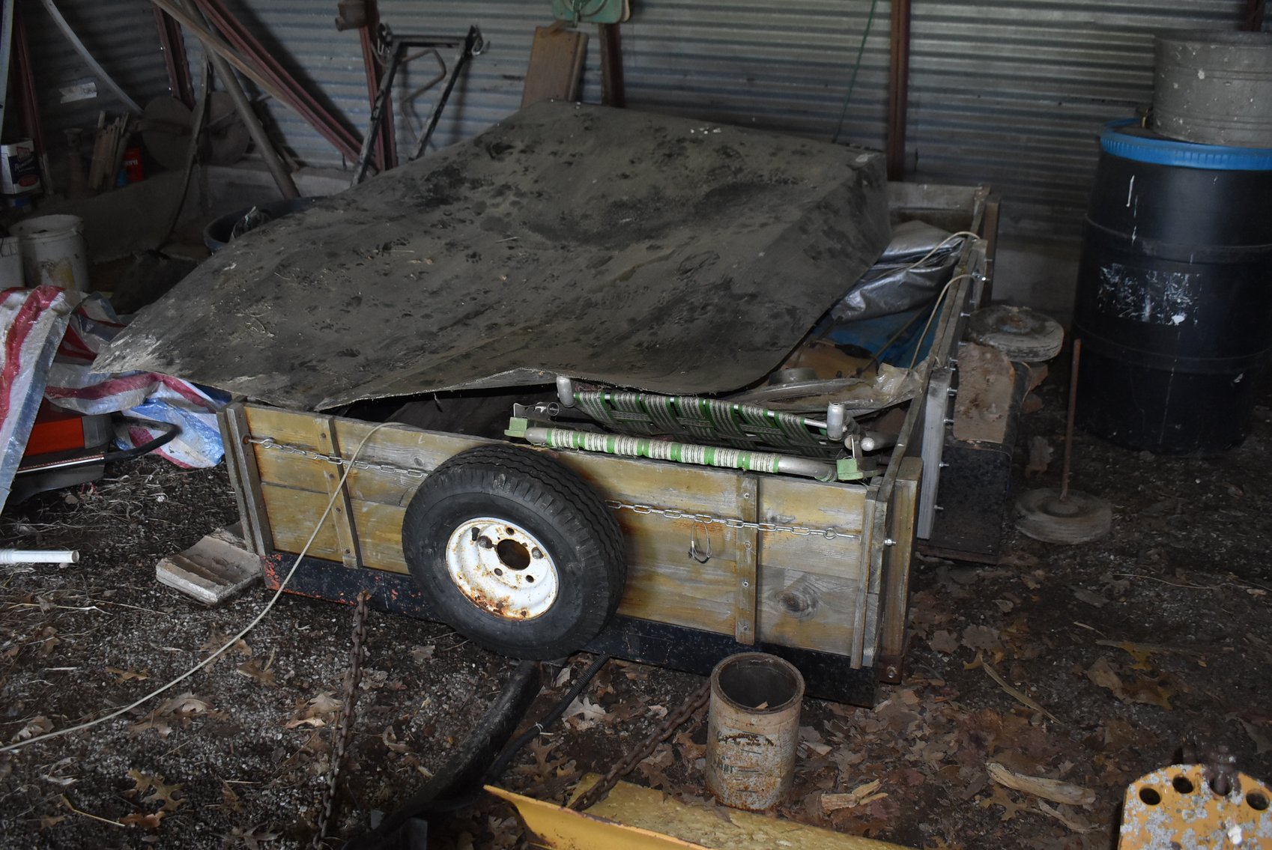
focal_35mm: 33
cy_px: 425
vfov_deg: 40.0
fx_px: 1167
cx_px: 636
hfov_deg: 57.2
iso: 1600
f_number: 3.8
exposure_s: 1/125
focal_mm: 22
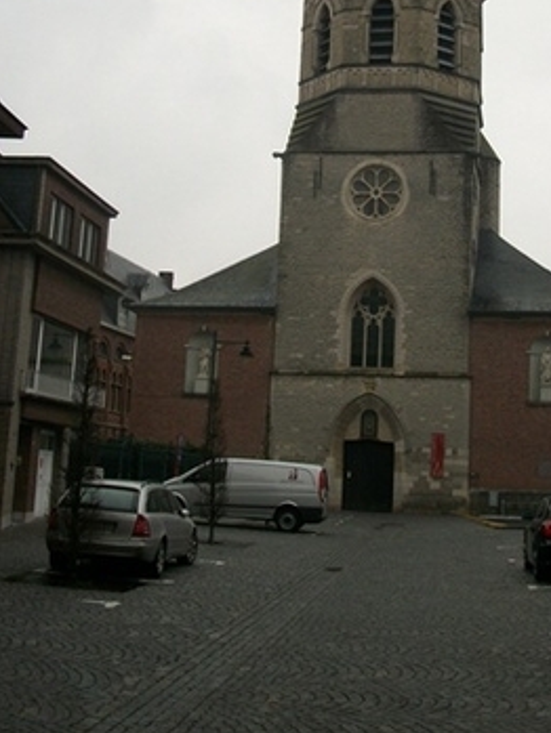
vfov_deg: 34.0
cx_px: 360
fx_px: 1167
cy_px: 158
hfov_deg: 26.4
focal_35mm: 55
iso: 80
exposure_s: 1/100
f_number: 8.8
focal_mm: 5.7
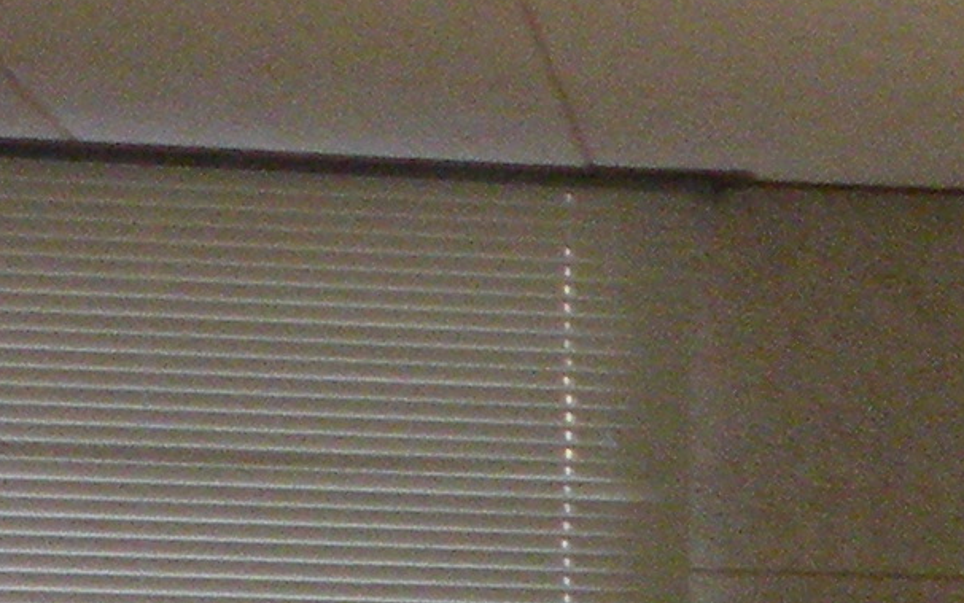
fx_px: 7042
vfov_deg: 4.9
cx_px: 2816
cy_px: 1009
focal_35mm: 268
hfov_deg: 7.1
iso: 282
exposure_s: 1/60
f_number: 3.2
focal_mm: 7.4
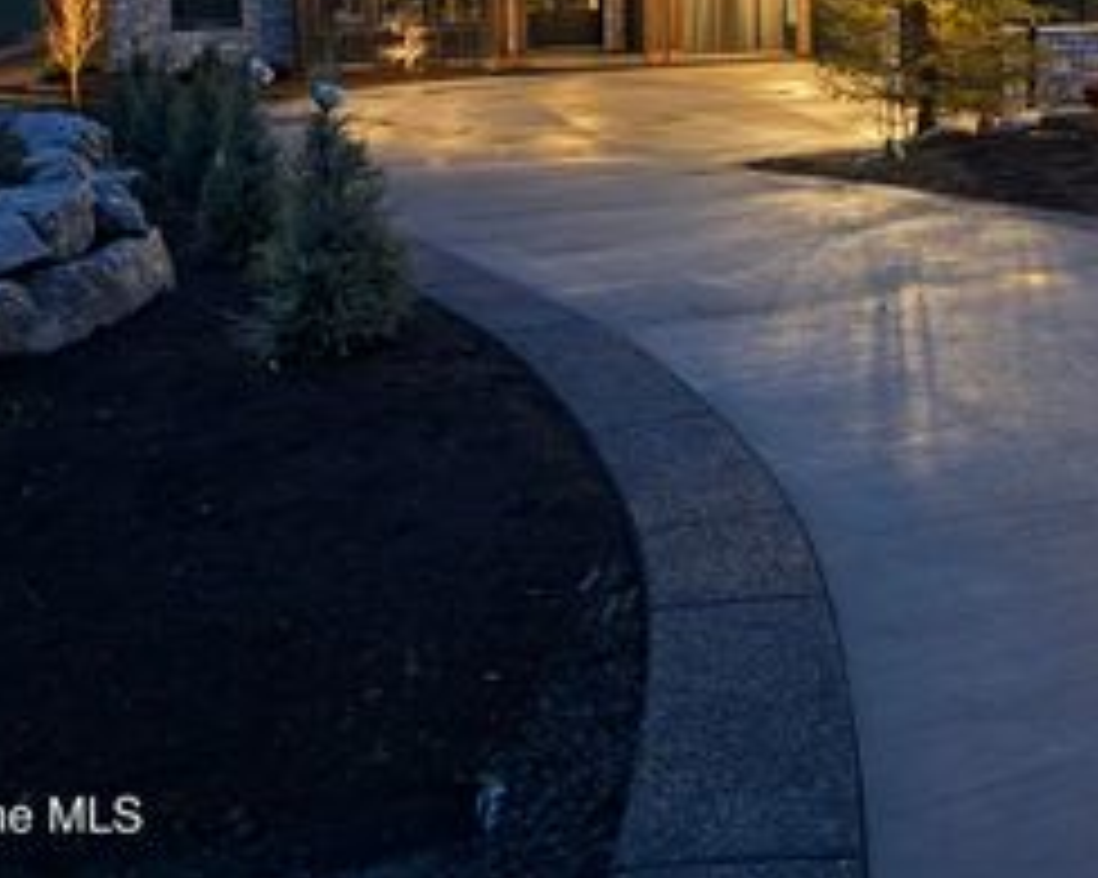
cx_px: 860
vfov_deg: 29.8
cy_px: 47
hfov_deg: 37.6
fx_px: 1559
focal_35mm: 48
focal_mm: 6.76
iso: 2000
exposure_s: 1/15
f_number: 1.78
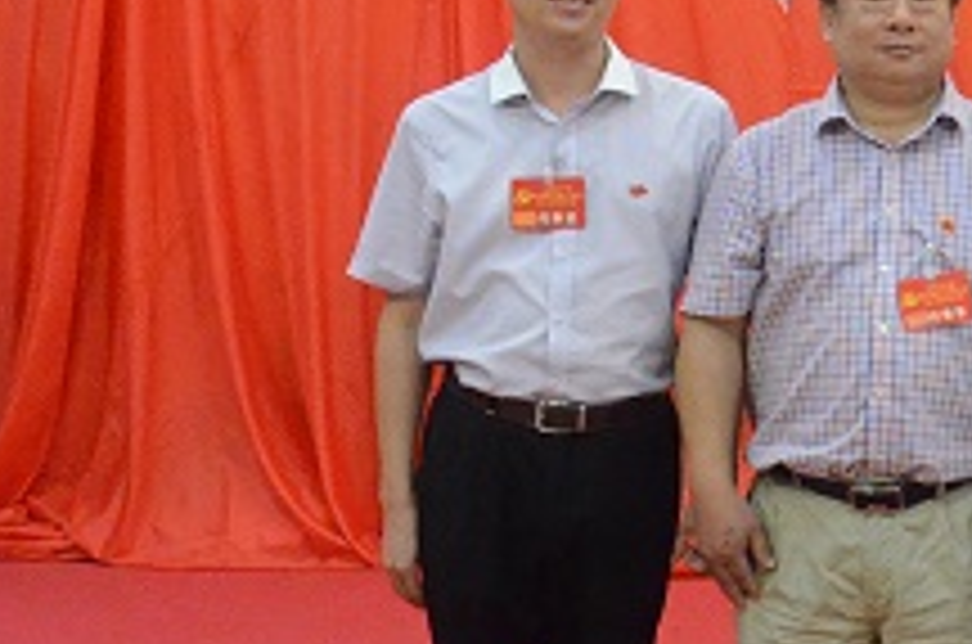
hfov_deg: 18.0
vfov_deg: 13.6
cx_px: 1494
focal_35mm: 100
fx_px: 2694
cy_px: 308
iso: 5000
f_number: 7.1
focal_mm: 18
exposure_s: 1/100
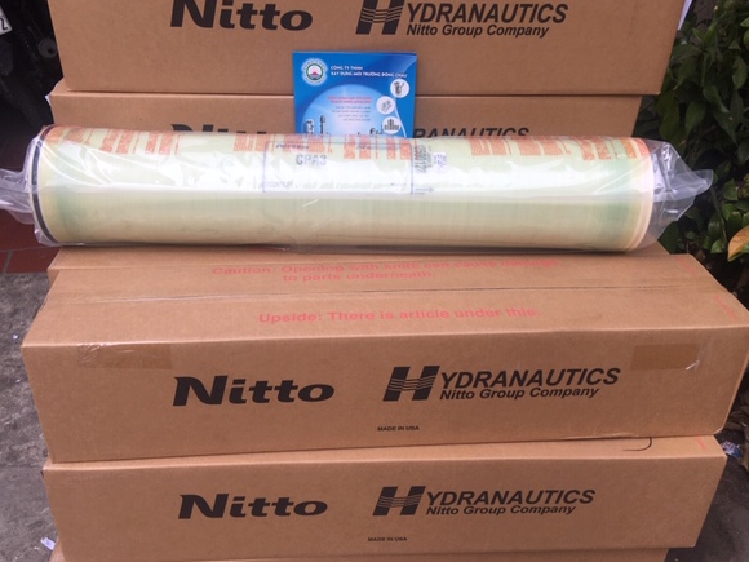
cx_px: 369
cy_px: 275
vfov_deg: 44.2
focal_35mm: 32
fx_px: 692
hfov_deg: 56.8
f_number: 2.2
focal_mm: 4.15
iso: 25
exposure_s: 1/463
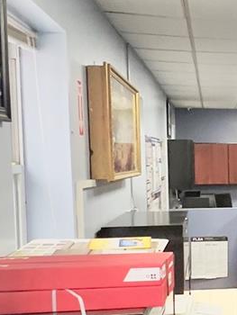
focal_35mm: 57
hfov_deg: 22.0
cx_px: 339
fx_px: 520
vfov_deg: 33.6
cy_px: 201
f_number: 1.8
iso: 250
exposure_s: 1/60
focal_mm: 1.57
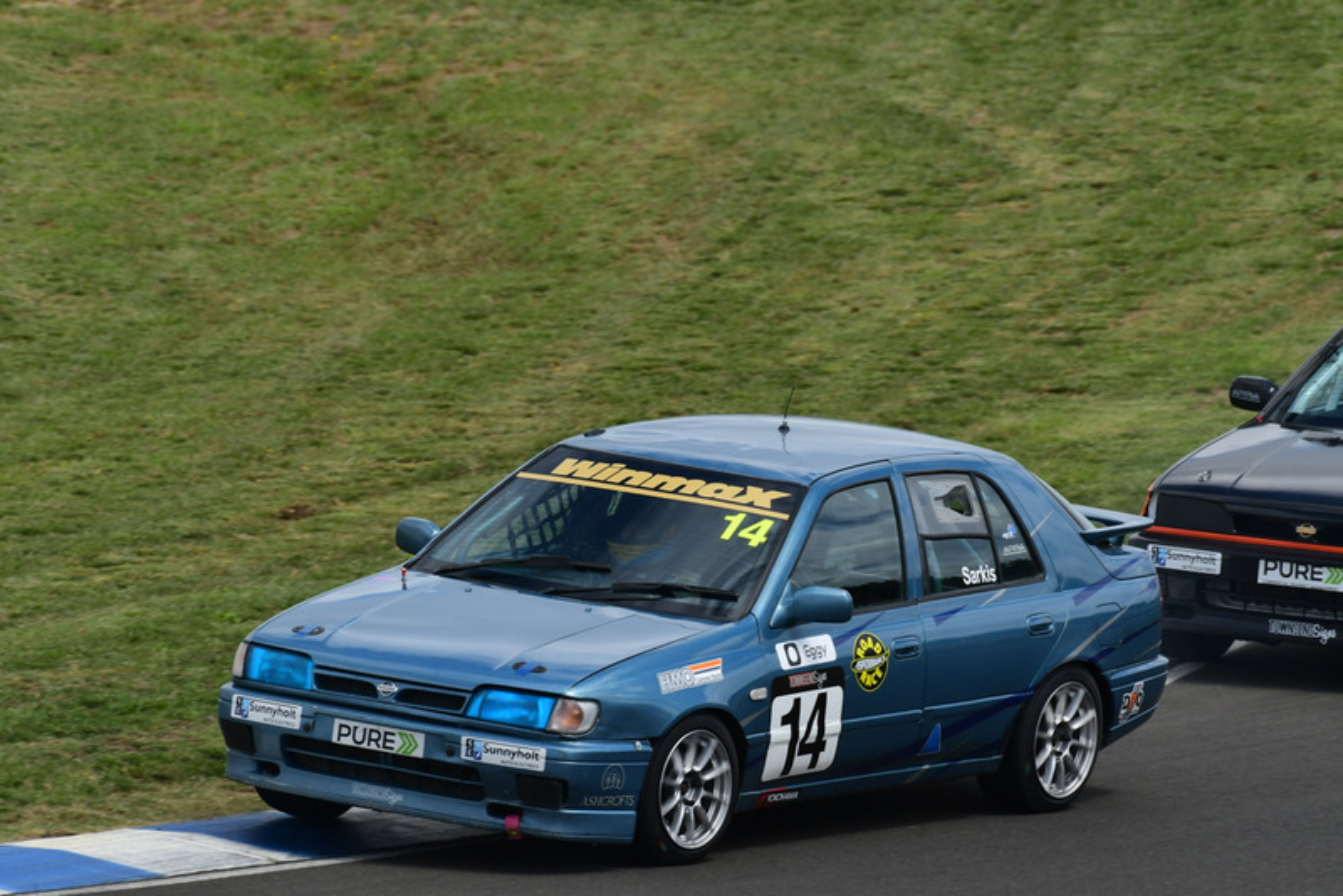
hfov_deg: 2.7
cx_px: 672
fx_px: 27988
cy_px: 448
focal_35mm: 750
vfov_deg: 1.8
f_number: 10
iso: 320
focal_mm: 500
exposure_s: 1/640
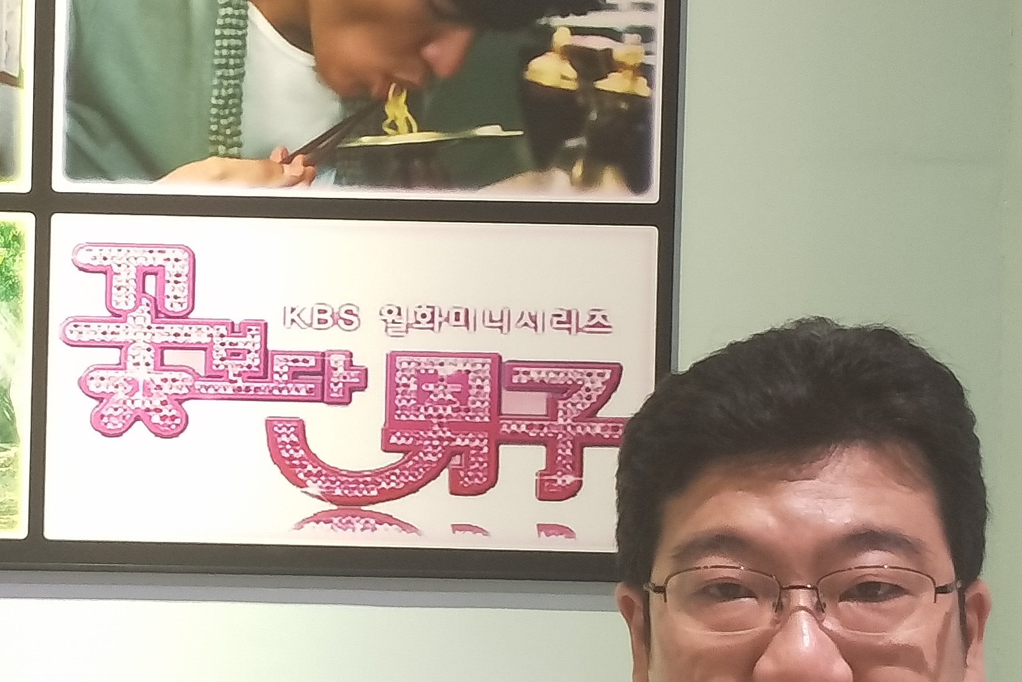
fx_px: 1930
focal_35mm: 68
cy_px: 375
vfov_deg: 20.0
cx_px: 172
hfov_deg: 28.9
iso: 116
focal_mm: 4.27
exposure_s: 1/50
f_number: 1.7
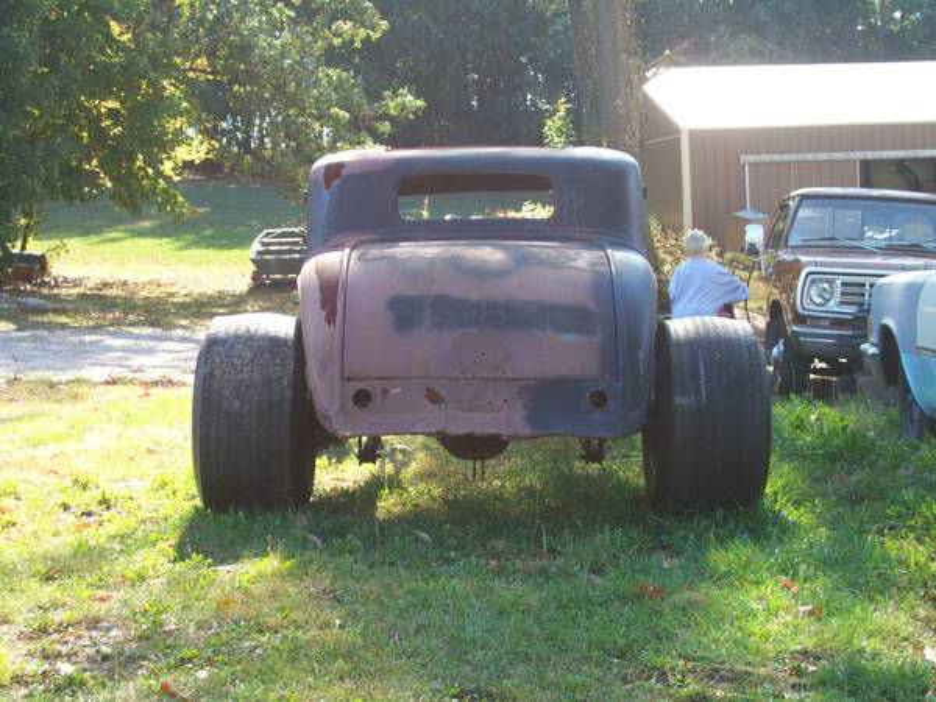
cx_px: 468
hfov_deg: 29.8
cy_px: 351
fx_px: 1758
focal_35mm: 65
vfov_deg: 22.6
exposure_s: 1/134
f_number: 3.6
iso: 80
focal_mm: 10.8
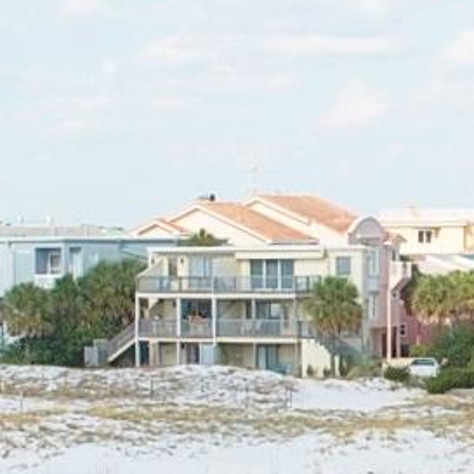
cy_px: 351
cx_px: 528
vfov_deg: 9.6
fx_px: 2804
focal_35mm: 181
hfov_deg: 9.6
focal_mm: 20
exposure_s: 1/250
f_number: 8
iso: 100
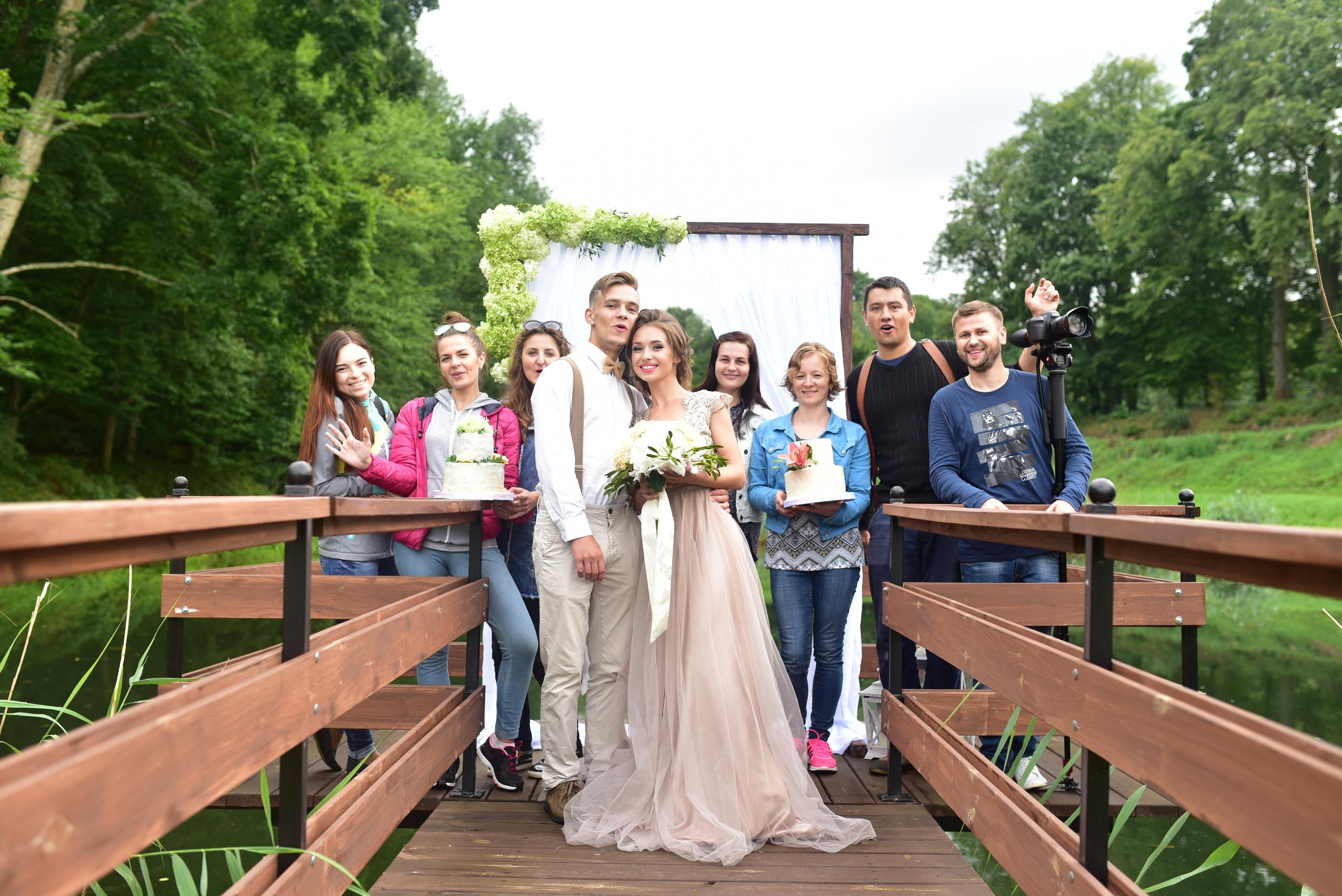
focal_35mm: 35
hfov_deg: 54.4
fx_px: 1305
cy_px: 448
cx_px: 671
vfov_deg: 37.9
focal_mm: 35
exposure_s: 1/200
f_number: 3.5
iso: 320
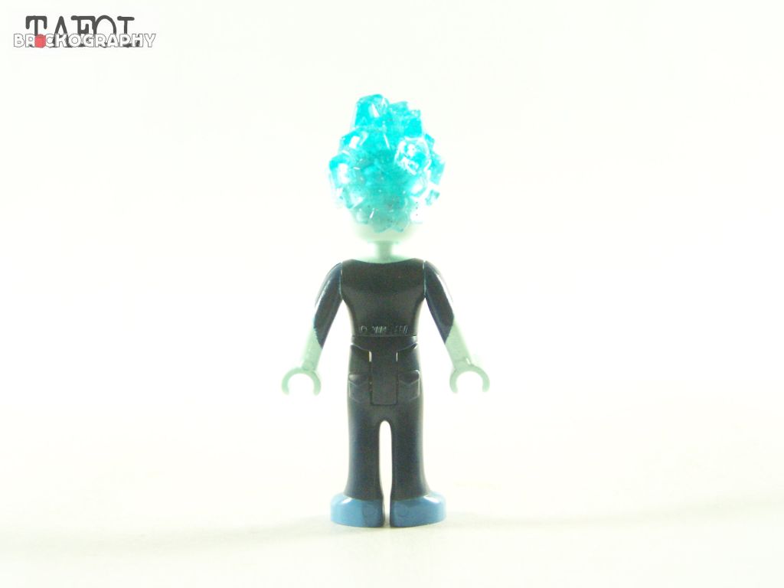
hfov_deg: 32.7
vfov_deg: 24.8
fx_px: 1336
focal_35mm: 59
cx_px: 392
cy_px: 294
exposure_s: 1/60
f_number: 3.1
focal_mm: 9.8
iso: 400
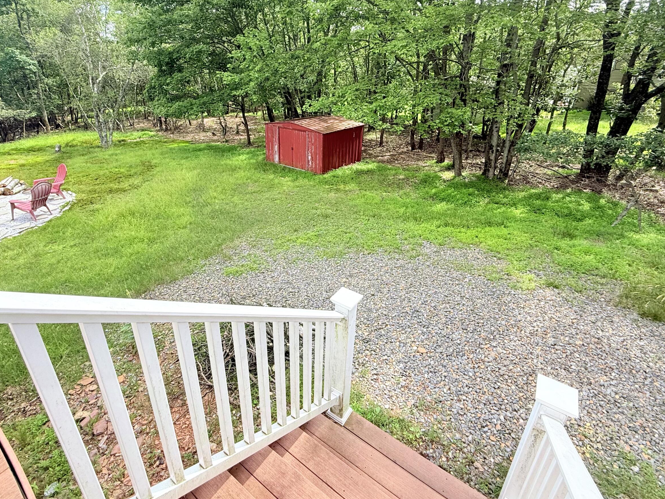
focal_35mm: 18
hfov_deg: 87.6
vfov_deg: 70.8
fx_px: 346
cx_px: 312
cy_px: 198
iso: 64
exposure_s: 1/393
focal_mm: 2.22
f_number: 2.2
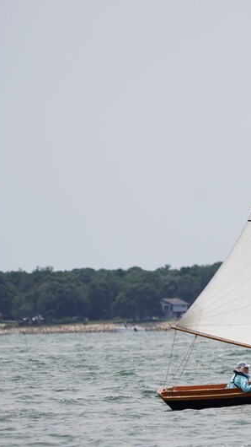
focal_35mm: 652
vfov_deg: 3.3
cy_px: 224
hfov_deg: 1.9
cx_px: 328
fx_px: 7714
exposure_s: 1/1250
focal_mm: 275
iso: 160
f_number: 5.6
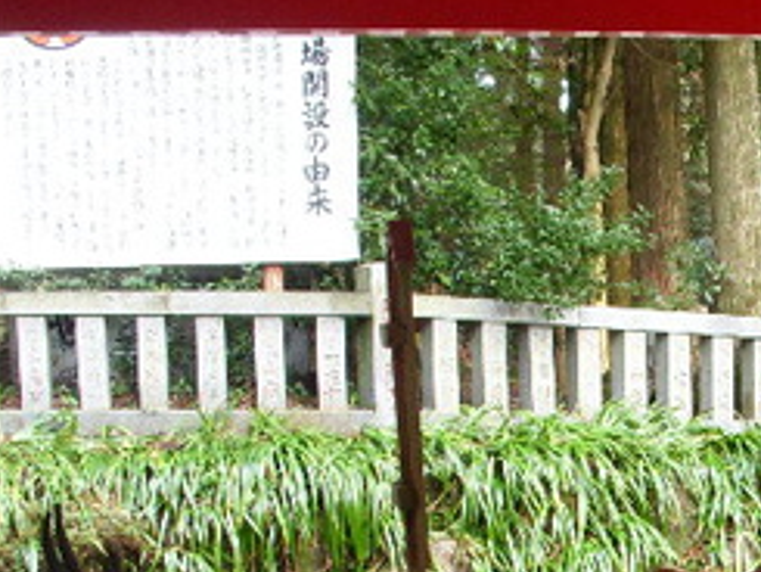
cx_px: 736
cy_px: 609
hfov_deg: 20.5
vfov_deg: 15.5
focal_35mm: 93
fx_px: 2046
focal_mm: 6.3
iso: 200
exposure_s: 1/13
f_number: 3.3
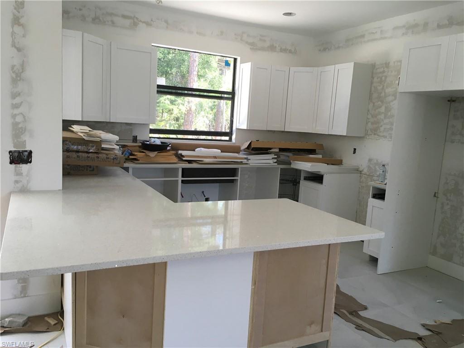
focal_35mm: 29
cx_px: 232
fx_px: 389
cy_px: 174
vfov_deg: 48.2
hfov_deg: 61.7
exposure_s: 1/30
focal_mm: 4.15
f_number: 2.2
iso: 25
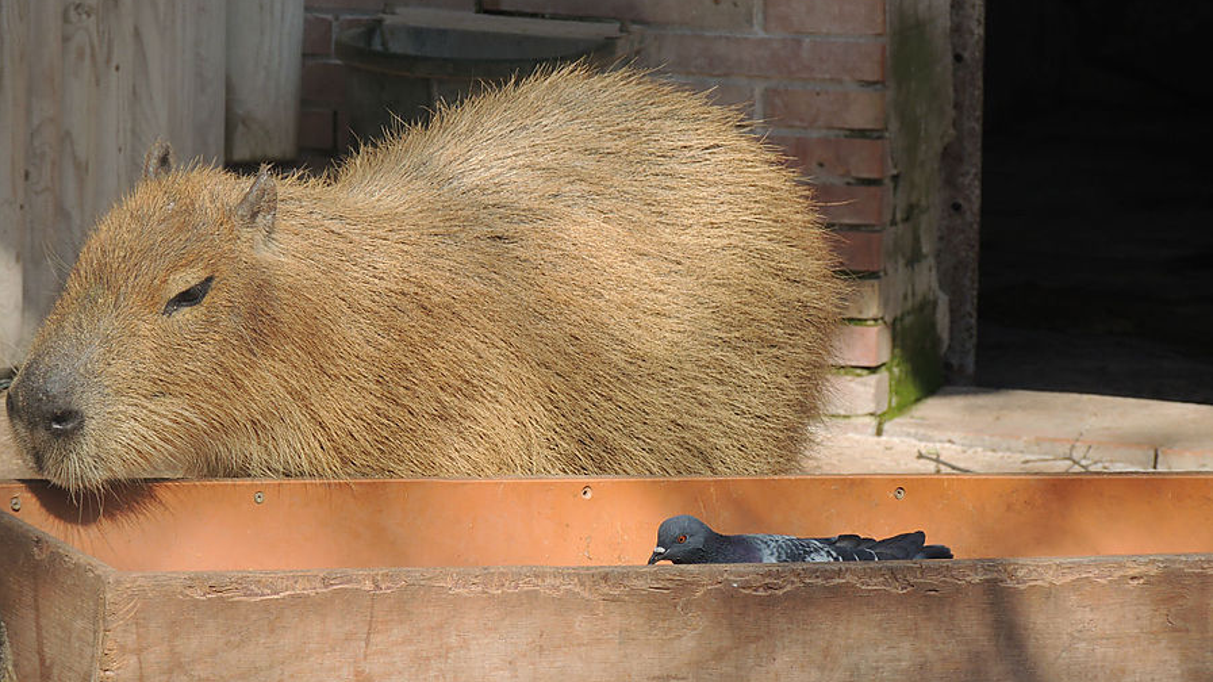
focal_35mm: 514
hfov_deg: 4.2
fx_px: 16528
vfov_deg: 2.4
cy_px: 362
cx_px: 607
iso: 100
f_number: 4.9
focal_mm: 83.8
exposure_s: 1/320
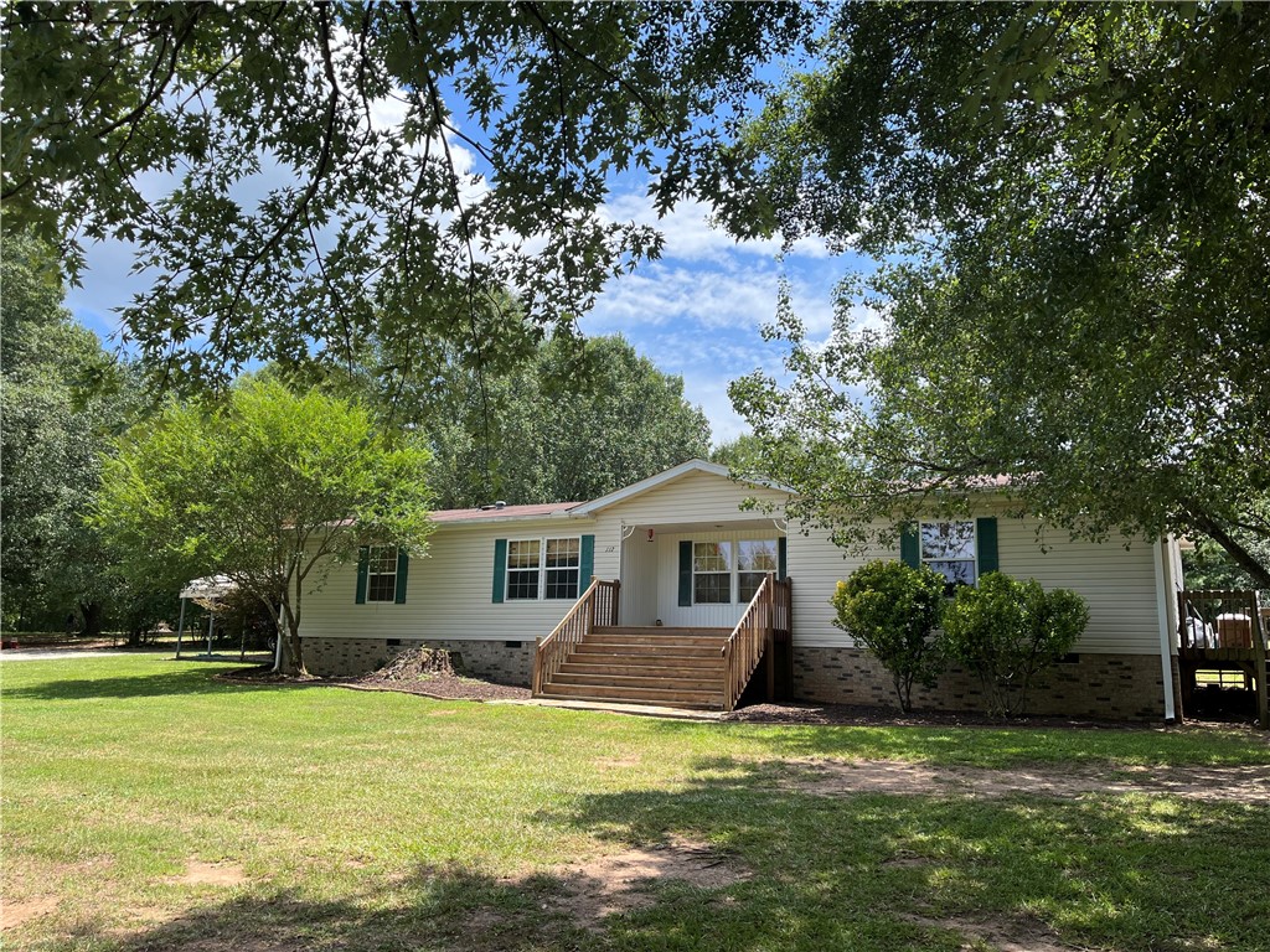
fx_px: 954
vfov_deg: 53.1
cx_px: 635
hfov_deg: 67.3
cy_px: 476
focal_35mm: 26
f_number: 1.6
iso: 50
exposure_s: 1/1580
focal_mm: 5.1
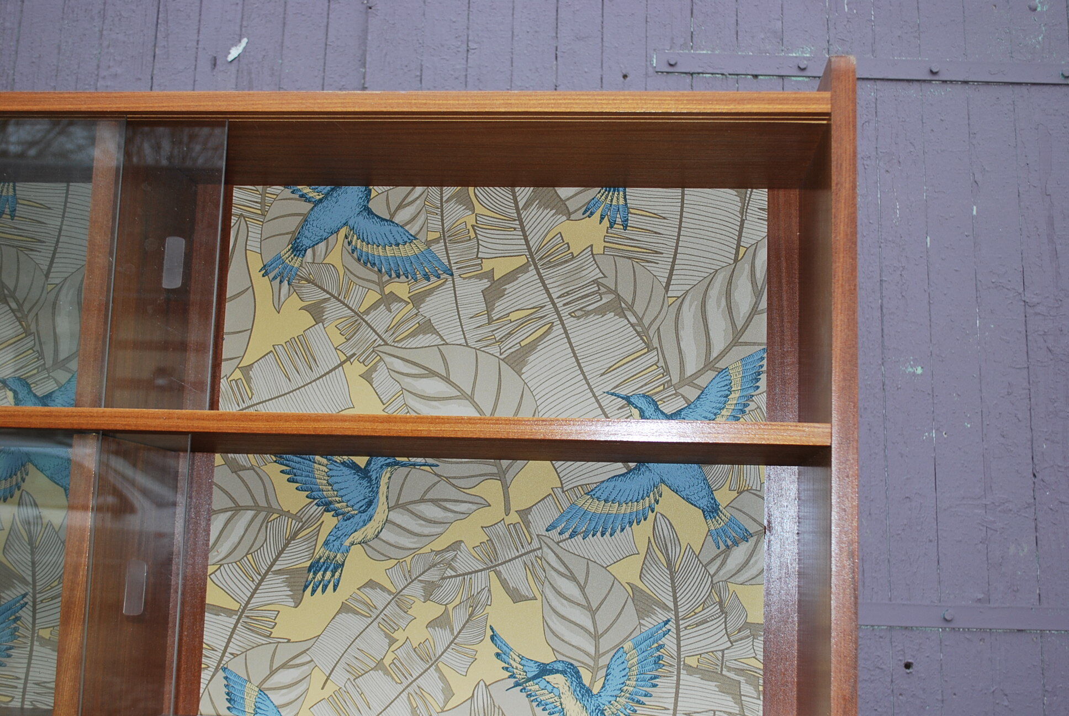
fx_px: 1338
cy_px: 358
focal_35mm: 45
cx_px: 534
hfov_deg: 43.6
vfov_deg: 29.9
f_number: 4.8
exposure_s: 1/60
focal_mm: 30
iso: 200
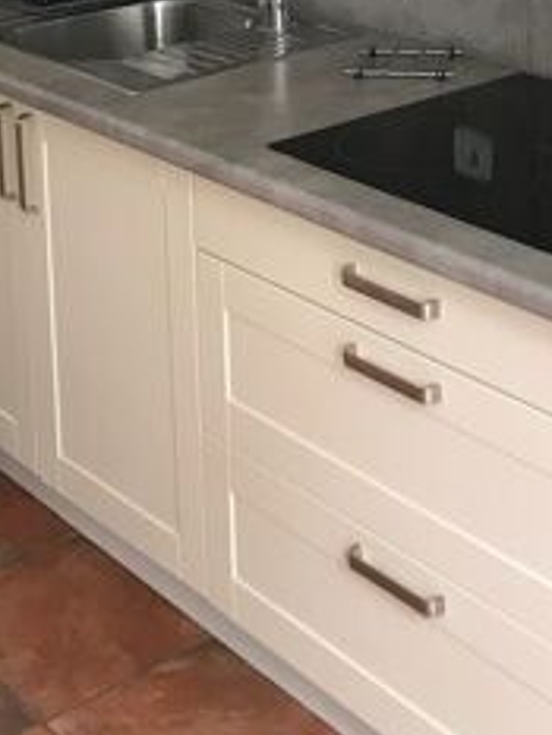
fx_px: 1636
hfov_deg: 19.1
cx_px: 350
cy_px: -173
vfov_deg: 23.0
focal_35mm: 77
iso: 32
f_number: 1.8
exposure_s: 1/33
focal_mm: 3.99
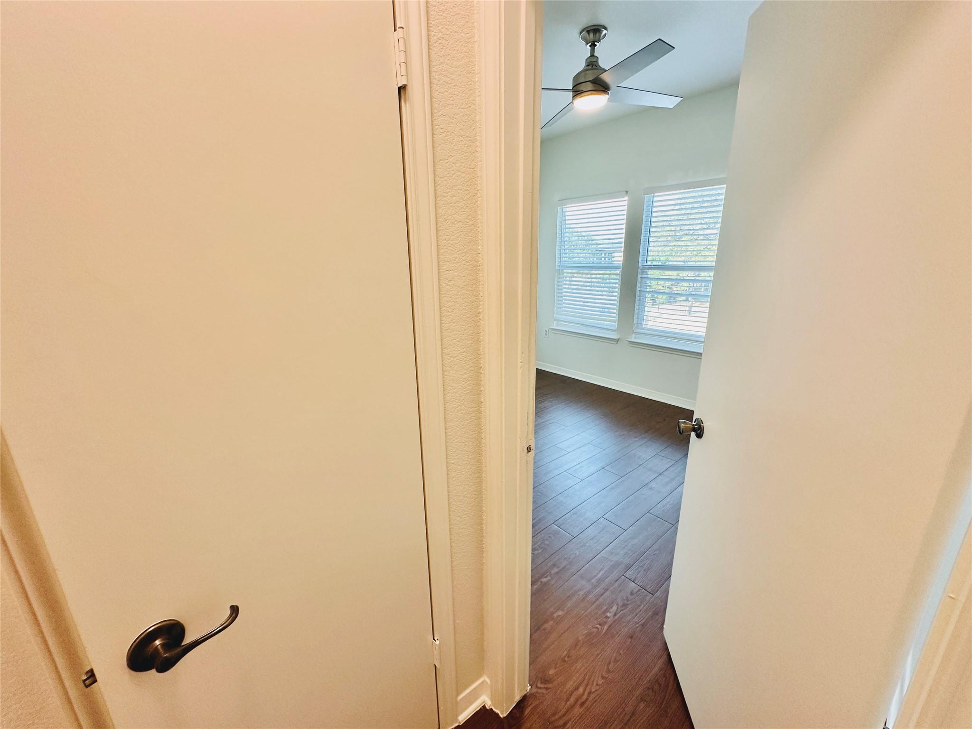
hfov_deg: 102.1
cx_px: 486
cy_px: 364
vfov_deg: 85.7
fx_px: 393
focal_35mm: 14
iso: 160
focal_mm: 2.22
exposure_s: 1/120
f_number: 2.2
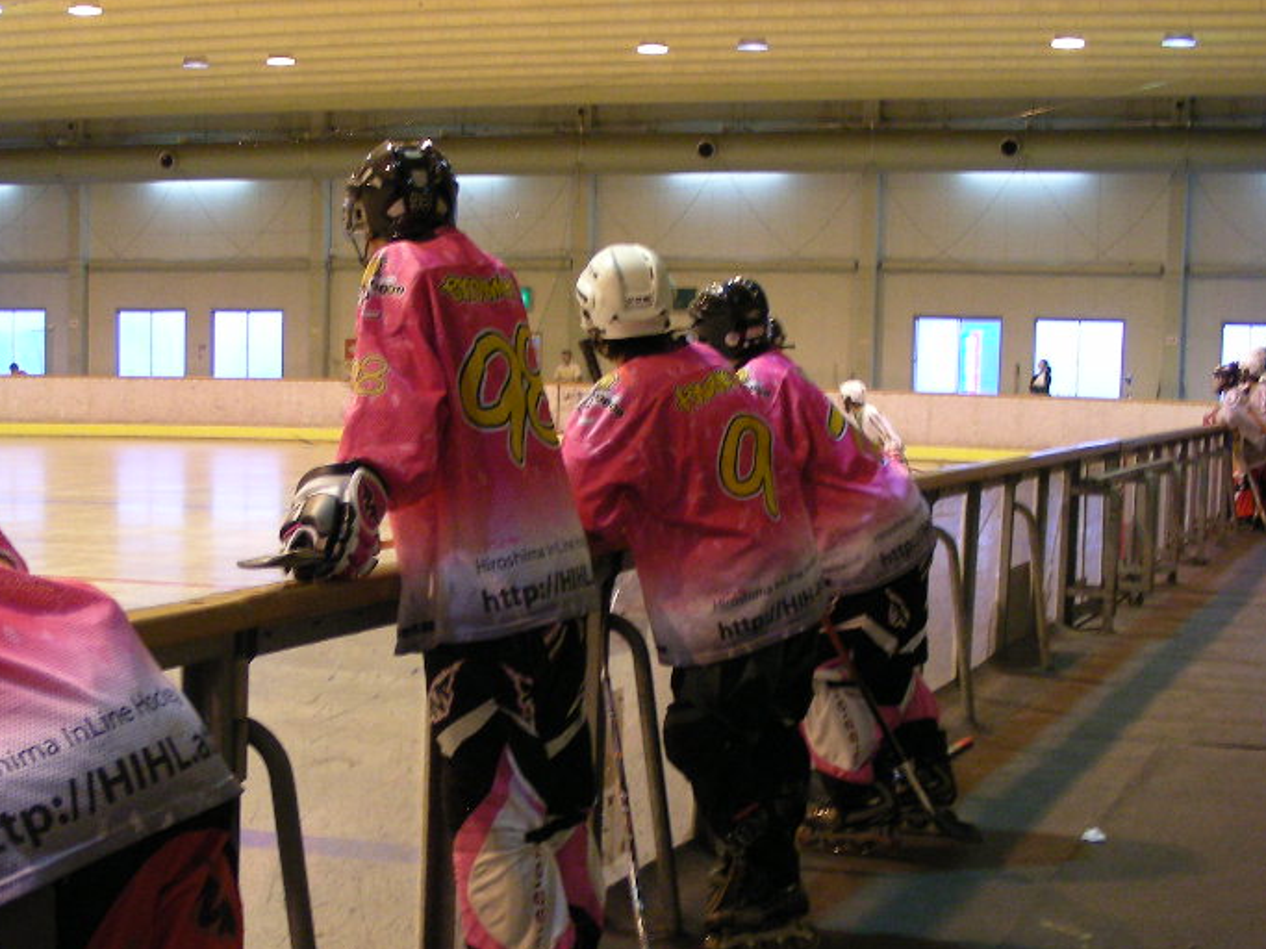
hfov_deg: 29.2
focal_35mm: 66
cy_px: 708
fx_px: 2413
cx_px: 402
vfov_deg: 22.1
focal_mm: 7.4
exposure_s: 1/13.5
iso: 200
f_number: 3.5
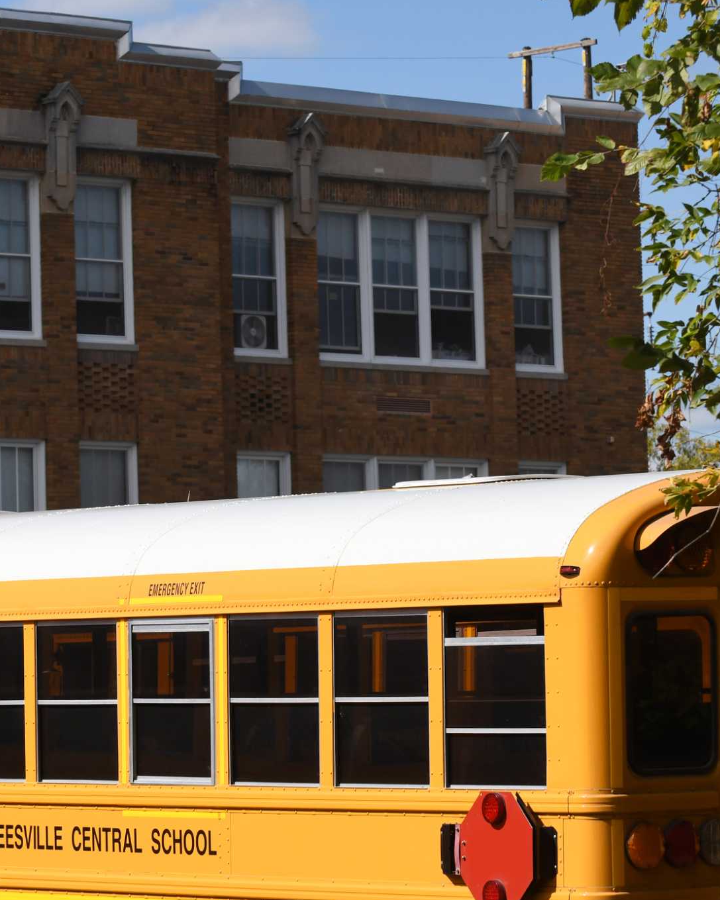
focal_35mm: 174
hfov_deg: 8.9
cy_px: 450
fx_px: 4635
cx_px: 431
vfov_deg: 11.1
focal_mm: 82
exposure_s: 1/2500
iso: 500
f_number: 10
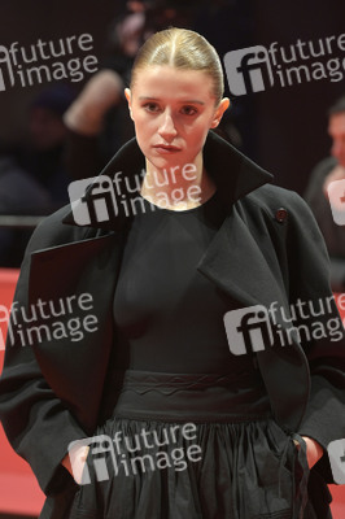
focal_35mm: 160
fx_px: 2304
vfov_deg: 12.8
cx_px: 172
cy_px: 260
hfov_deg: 8.6
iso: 2000
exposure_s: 1/250
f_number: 4.5
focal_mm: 160
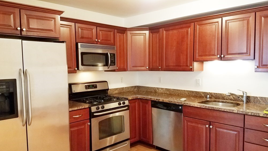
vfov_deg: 40.2
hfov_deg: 66.1
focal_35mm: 29
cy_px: 74
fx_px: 206
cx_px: 133
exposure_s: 1/24
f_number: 1.7
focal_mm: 4.2
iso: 200
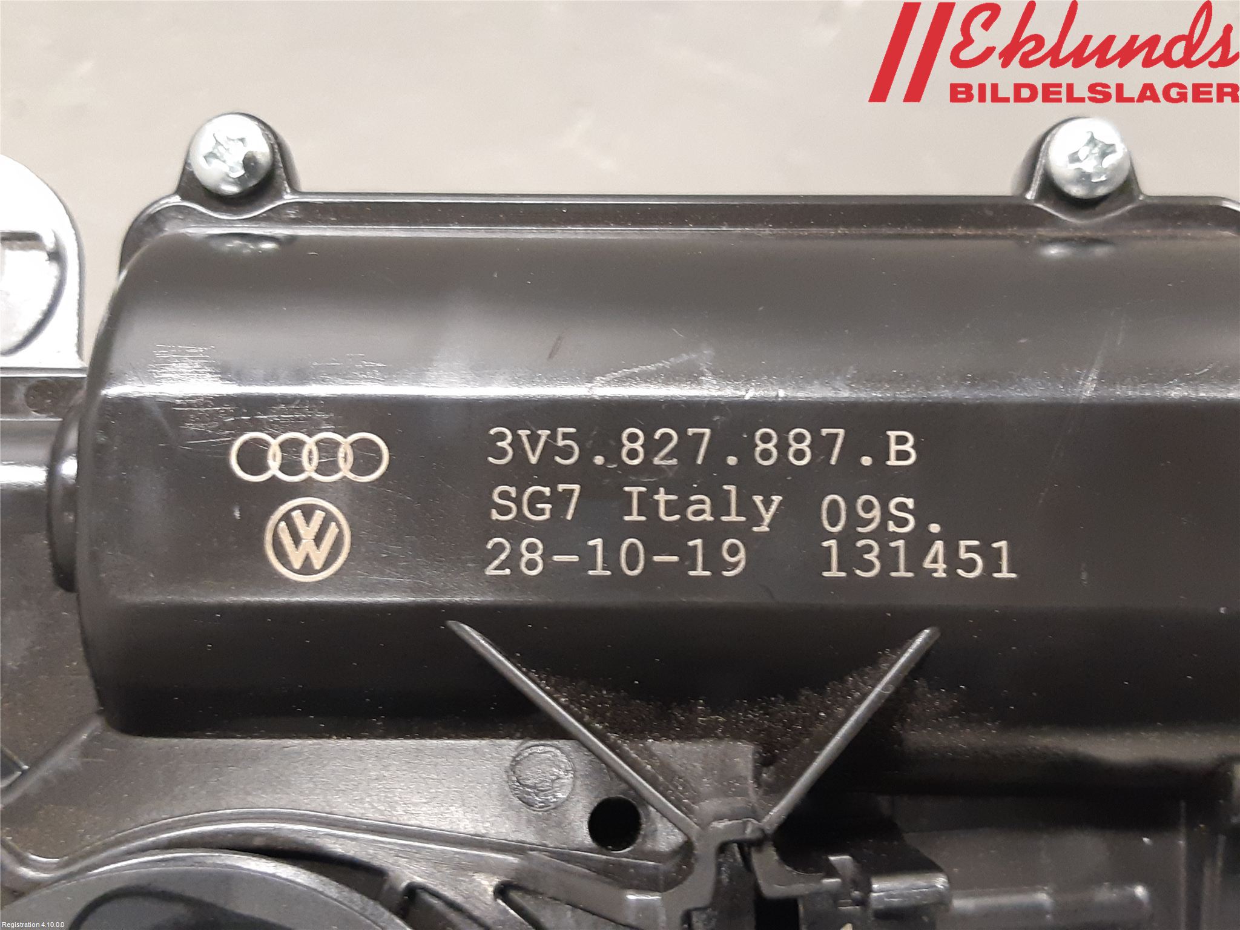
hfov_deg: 67.3
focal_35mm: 26
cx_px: 620
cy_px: 465
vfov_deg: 53.1
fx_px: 931
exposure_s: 1/25
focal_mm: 3.93
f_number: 1.7
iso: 250
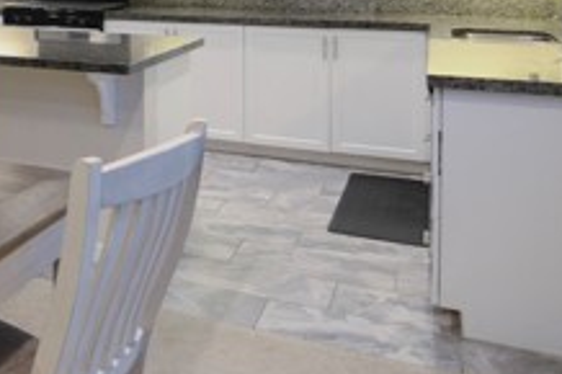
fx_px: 756
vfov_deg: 25.7
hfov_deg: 33.5
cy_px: -40
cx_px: -106
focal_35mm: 48
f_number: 3.2
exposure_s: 1/4
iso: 100
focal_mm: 11
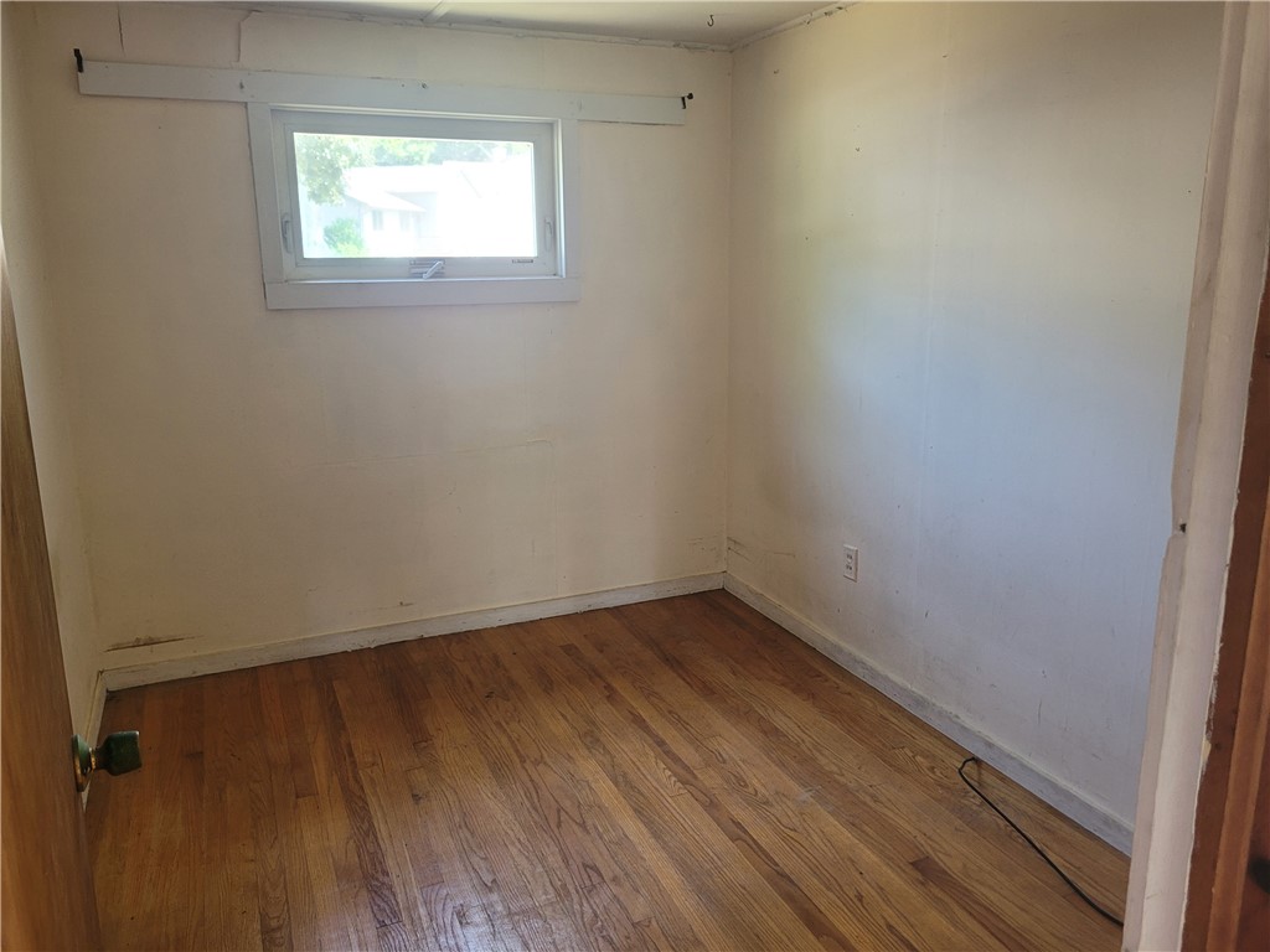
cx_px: 635
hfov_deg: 67.3
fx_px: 954
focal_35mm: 26
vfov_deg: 53.1
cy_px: 476
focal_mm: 5.4
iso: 200
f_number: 1.8
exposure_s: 1/40
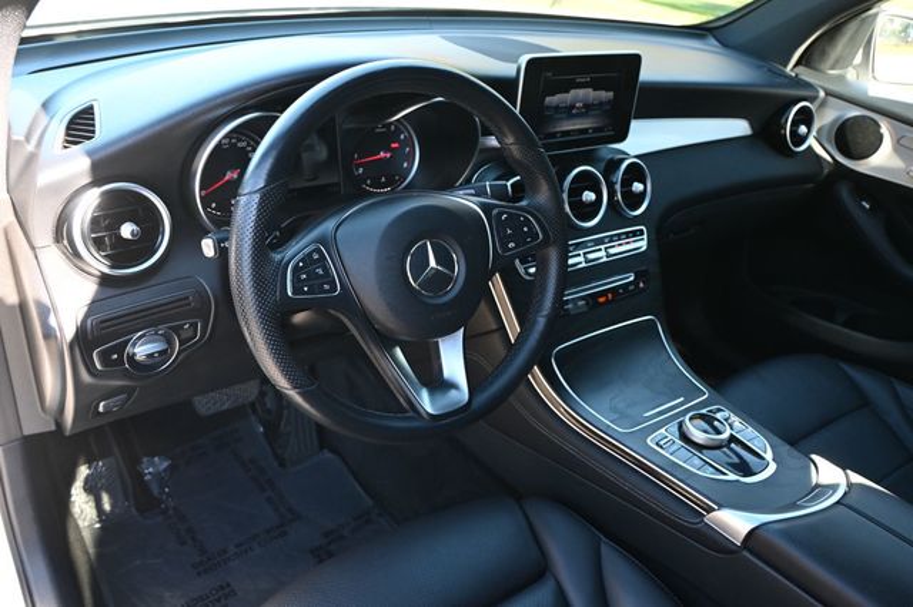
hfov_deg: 63.2
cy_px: 304
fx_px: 741
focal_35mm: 29
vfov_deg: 44.6
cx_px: 456
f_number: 3.8
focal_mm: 19.5
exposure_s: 1/125
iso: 900
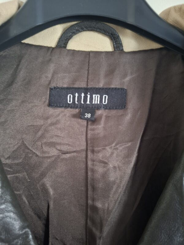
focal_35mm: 23
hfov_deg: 58.9
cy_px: 122
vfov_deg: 73.9
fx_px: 163
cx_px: 92
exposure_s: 1/25
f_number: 1.8
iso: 500
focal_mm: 5.54
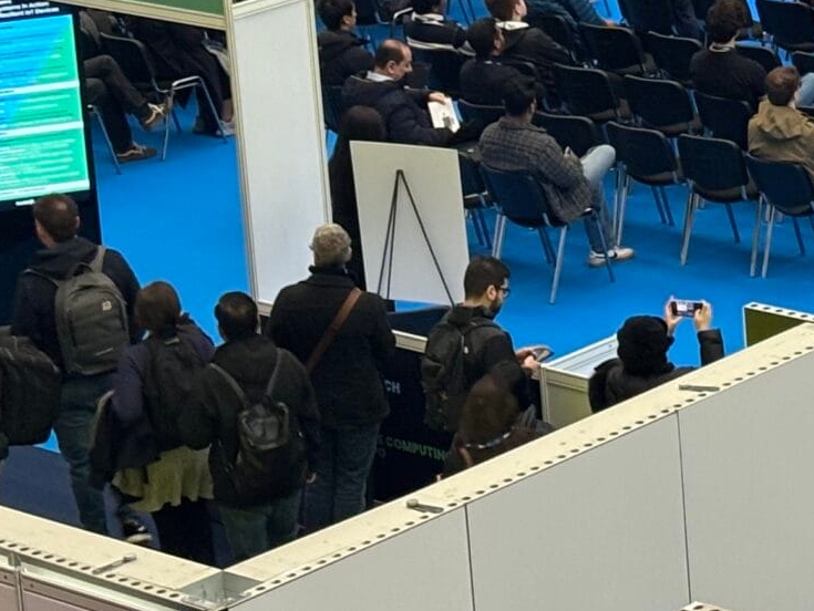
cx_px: 1246
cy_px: -126
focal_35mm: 181
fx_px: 4258
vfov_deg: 8.1
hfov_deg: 10.5
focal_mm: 5.96
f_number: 1.6
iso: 64
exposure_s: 1/50
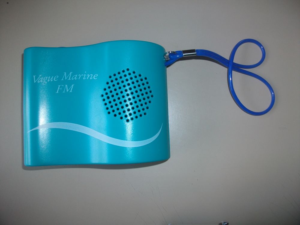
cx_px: 150
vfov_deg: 44.2
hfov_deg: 56.8
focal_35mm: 32
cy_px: 112
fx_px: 277
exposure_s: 1/40
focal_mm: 5.7
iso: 80
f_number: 2.9
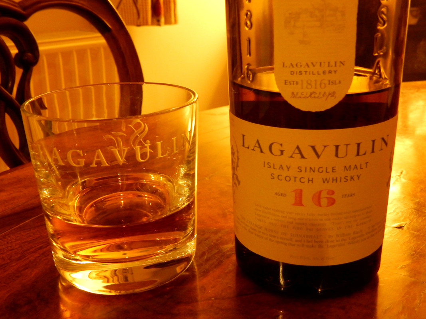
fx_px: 529
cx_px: 213
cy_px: 160
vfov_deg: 33.6
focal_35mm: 43
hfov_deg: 43.9
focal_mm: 7.6
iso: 800
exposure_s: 1/2.5
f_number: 4.2
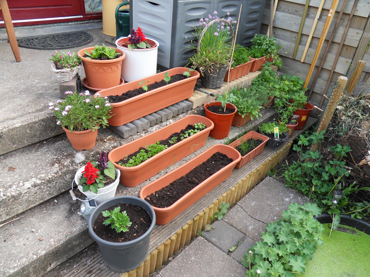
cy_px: 138
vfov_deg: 51.4
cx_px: 185
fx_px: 289
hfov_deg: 65.3
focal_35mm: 27
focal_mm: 4.7
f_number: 3.5
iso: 120
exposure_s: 1/45
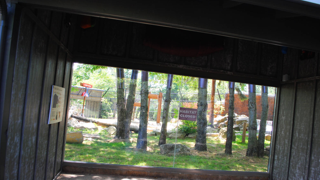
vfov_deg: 40.1
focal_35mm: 29
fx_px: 246
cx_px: 163
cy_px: 104
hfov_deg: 66.1
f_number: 5
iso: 200
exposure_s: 1/100
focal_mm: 18
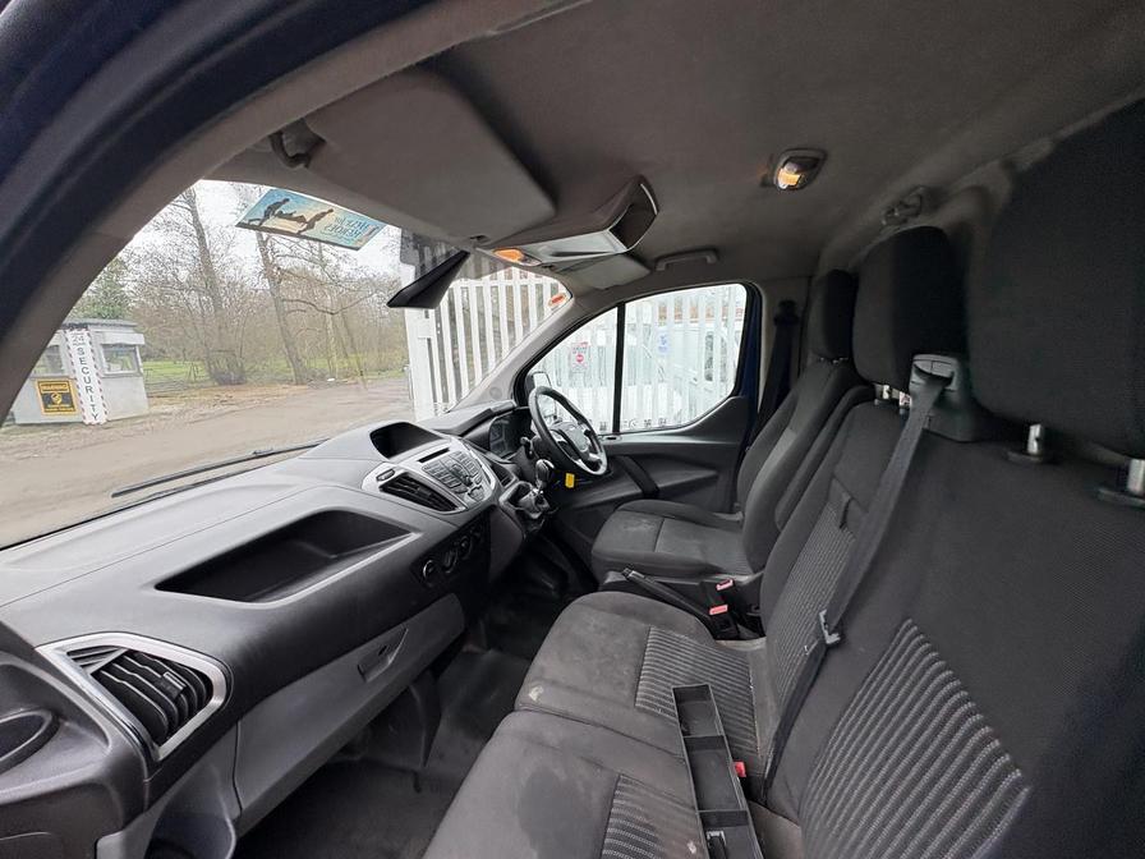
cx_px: 572
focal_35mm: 14
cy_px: 430
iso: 64
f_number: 2.2
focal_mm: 2.22
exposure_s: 1/99
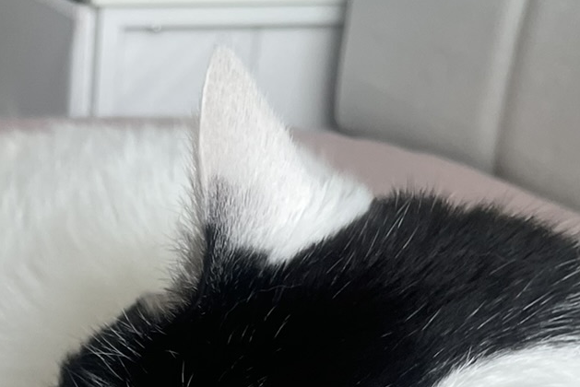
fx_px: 1418
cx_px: 51
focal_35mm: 88
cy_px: 588
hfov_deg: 22.5
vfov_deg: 14.5
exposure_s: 1/121
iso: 100
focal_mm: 4.2
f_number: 1.6
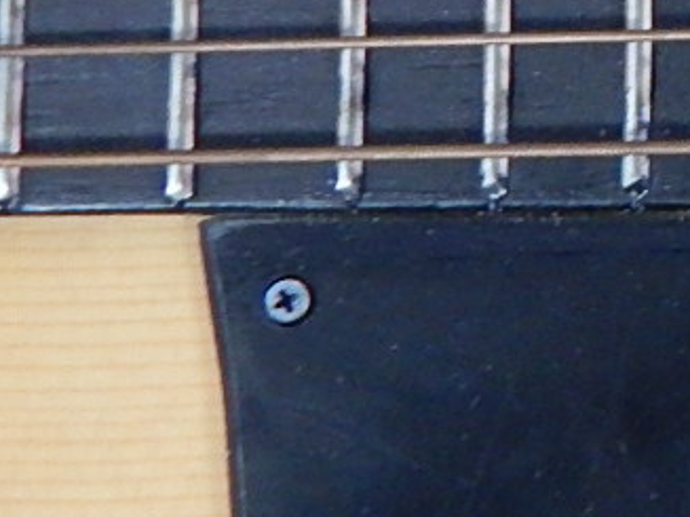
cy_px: -80
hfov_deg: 11.8
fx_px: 2730
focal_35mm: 137
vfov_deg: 10.7
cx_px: 1646
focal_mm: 5.1
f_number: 3.2
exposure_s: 1/30
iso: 400
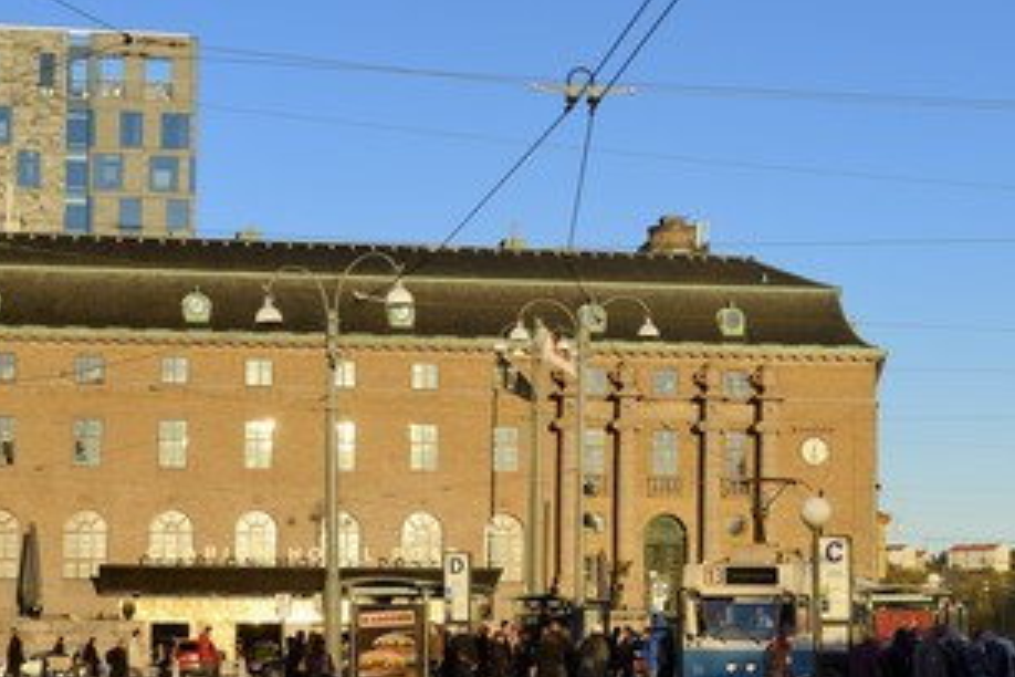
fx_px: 2396
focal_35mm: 85
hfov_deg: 23.9
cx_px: 504
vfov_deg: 16.1
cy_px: 405
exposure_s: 1/250
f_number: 10
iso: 200
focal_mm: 62
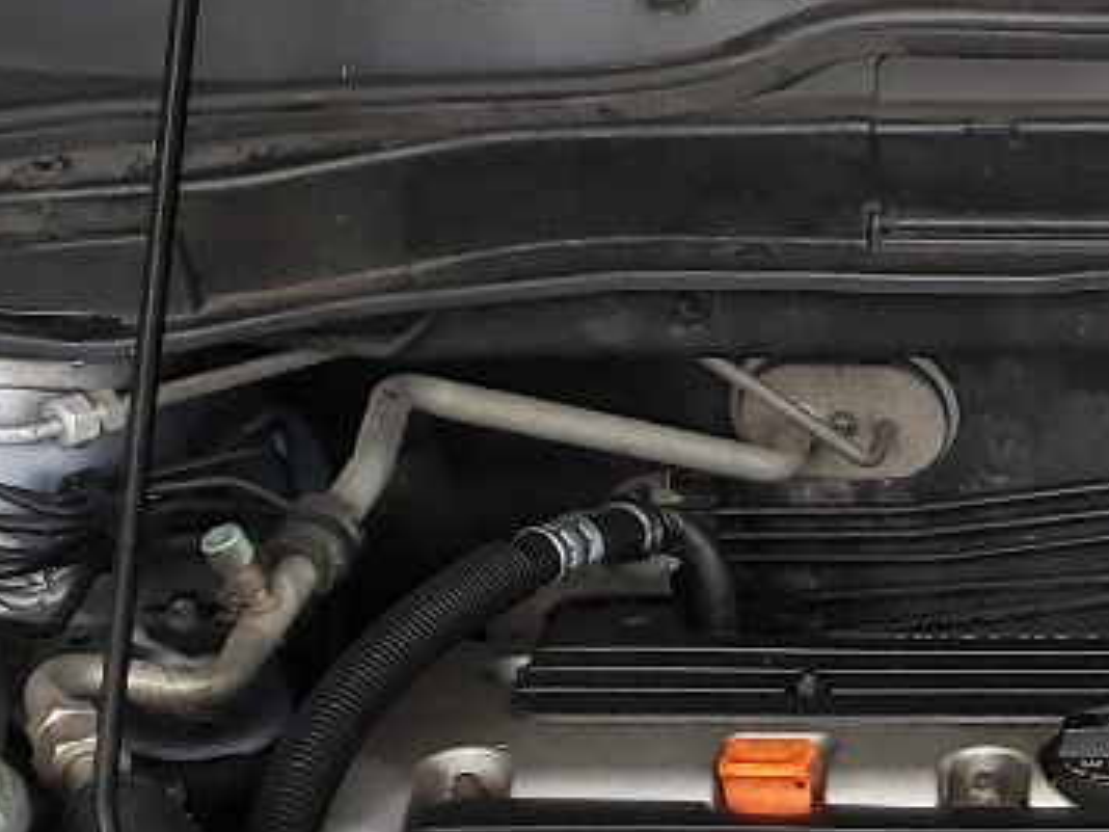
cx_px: 1508
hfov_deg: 15.8
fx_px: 3748
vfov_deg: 12.4
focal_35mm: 117
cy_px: 1013
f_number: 1.5
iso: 75
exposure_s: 1/120
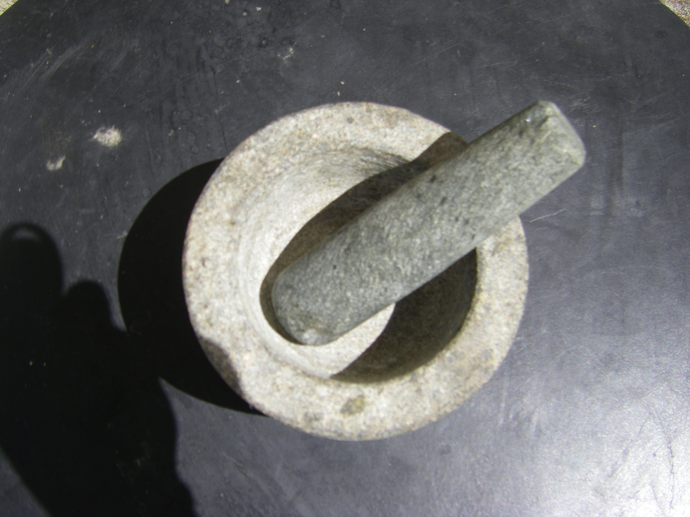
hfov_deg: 49.0
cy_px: 258
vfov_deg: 37.7
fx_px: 757
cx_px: 345
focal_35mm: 38
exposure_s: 1/160
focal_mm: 6.3
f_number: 7
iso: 64
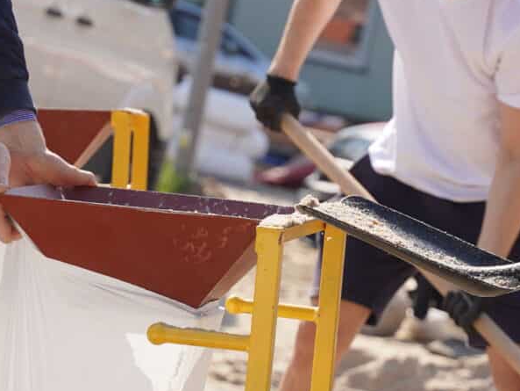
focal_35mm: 221
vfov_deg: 6.7
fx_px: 3321
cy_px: 51
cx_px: 103
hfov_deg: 8.9
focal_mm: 71
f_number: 4.5
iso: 100
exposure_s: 1/640
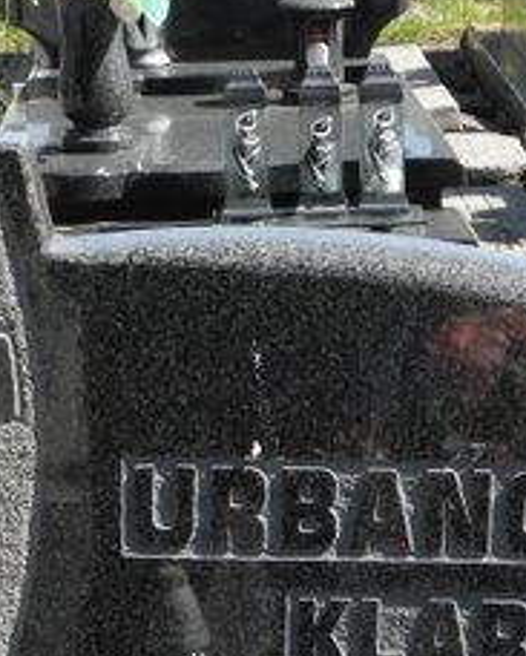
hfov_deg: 10.0
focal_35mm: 154
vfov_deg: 12.2
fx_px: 2991
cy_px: 800
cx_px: 296
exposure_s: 1/640
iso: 100
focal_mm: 9.7
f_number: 3.2
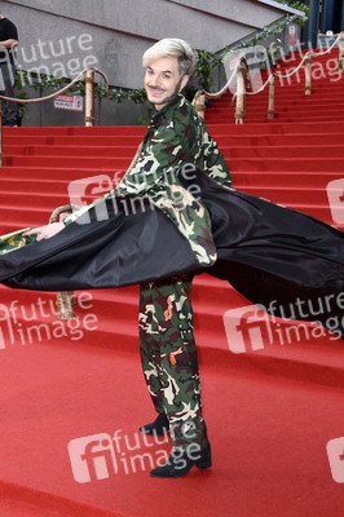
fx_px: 790
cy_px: 258
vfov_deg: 36.3
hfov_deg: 24.6
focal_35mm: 55
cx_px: 172
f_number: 5.6
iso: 400
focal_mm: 55
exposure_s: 1/200
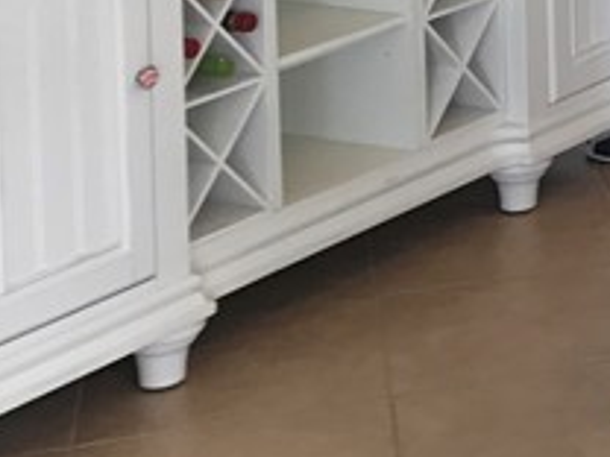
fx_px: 2432
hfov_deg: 12.5
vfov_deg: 10.0
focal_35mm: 138
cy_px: -454
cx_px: 1243
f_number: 1.8
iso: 25
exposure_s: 1/61
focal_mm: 3.99
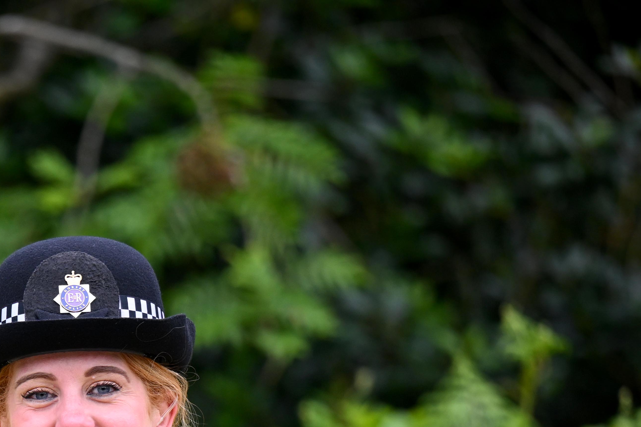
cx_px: -78
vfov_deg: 2.5
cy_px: 612
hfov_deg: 3.7
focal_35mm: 557
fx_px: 9916
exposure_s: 1/800
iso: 400
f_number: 2.8
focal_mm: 175
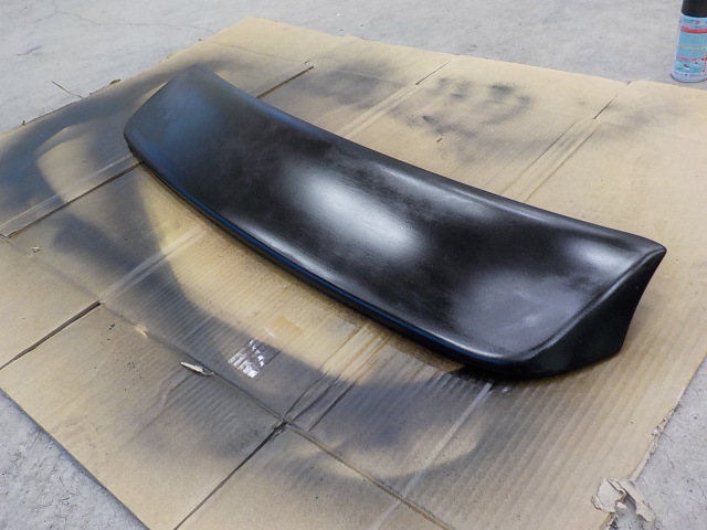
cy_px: 265
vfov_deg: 46.8
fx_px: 613
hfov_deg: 60.0
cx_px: 354
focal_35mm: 30
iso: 125
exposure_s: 1/40
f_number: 3.3
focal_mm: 4.1
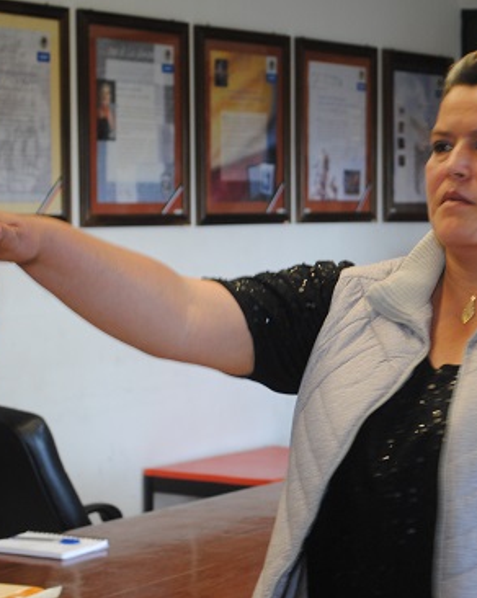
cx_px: 402
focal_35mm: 106
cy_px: 299
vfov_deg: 18.1
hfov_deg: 14.4
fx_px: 1874
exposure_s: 1/25
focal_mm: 50
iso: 400
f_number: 5.6
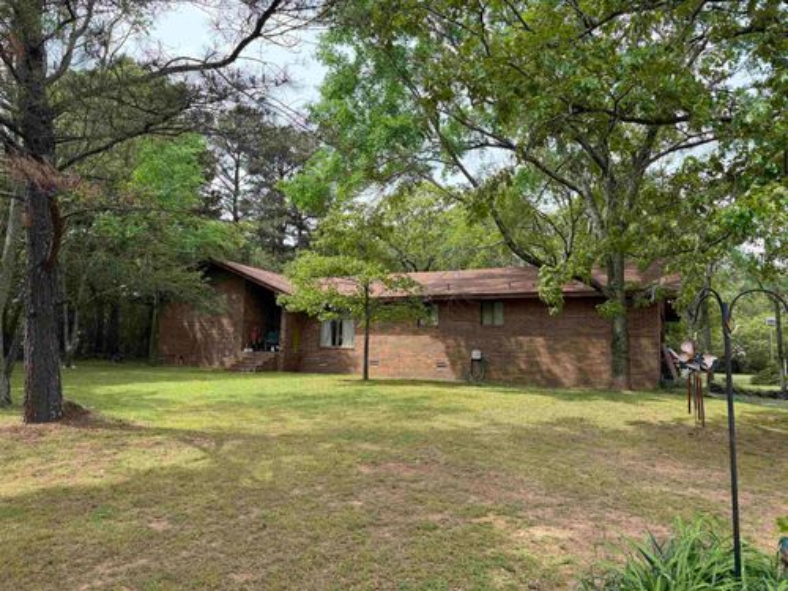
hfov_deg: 71.6
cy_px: 296
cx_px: 394
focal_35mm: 24
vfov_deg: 56.8
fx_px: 546
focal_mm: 6.76
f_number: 1.78
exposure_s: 1/1812
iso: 100
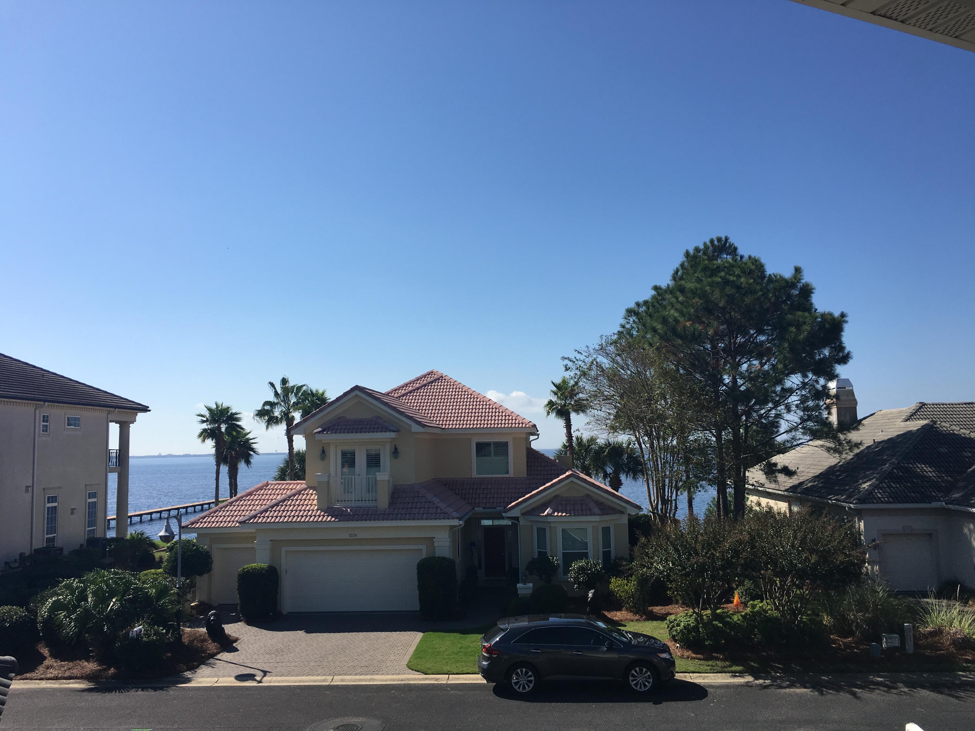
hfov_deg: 61.7
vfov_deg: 48.2
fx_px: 817
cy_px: 366
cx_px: 488
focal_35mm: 29
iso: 25
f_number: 2.2
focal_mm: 4.15
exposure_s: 1/2331
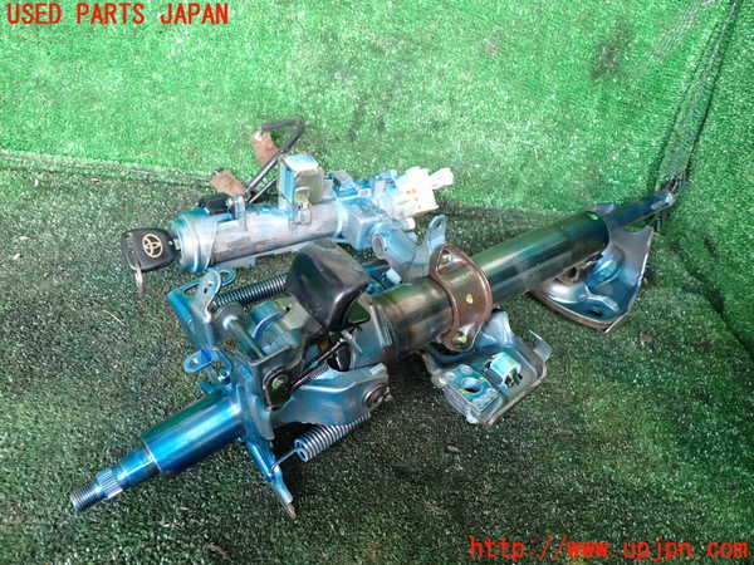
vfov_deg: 46.8
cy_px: 282
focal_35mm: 30
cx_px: 377
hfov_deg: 60.0
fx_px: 653
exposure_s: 1/30
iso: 500
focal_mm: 5.4
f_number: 2.3
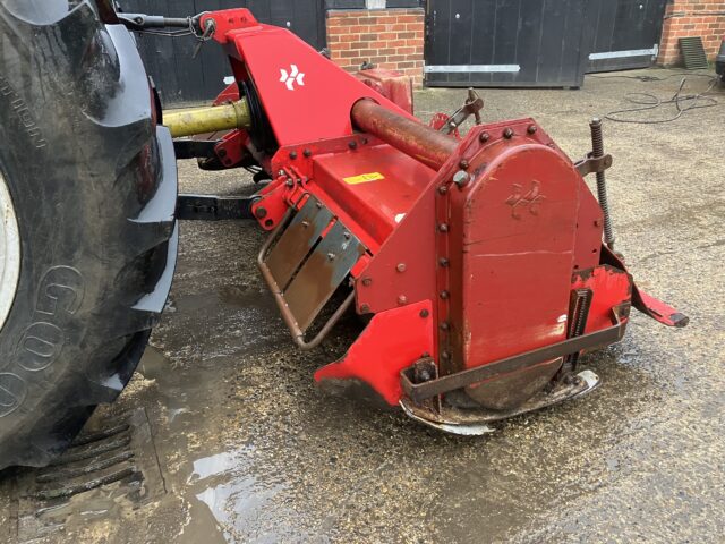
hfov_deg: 63.4
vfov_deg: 49.7
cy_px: 272
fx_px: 586
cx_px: 362
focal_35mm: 28
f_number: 1.8
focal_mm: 3.99
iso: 250
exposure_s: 1/60
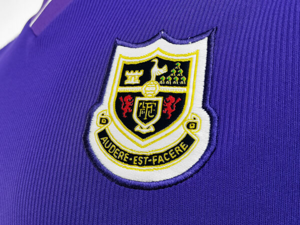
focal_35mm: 42
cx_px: 150
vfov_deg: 34.3
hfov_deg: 44.8
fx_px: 364
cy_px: 112
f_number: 1.8
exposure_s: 1/50
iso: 160
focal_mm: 5.58
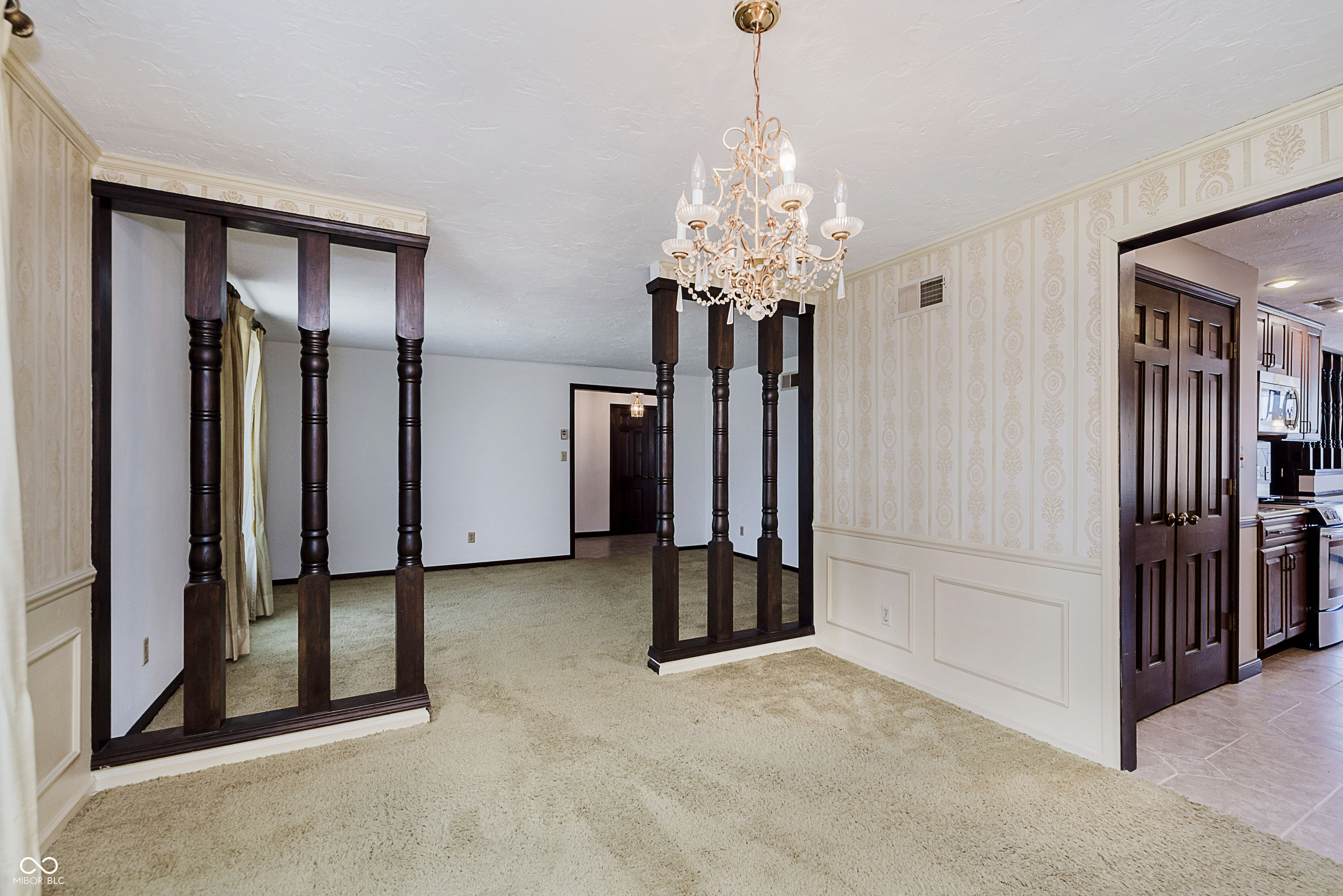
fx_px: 560
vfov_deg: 77.4
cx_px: 672
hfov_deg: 100.4
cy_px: 448
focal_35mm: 15
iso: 320
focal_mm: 15
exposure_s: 1/60
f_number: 5.6
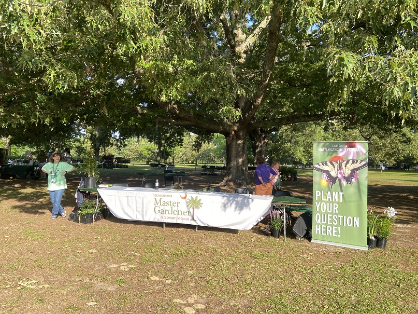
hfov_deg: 67.3
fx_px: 314
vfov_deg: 53.1
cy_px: 157
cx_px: 209
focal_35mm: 26
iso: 32
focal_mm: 4.25
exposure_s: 1/898
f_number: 1.8
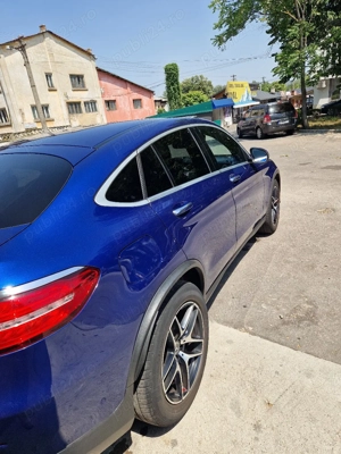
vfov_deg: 73.9
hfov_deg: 58.9
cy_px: 227
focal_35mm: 23
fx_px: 302
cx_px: 170
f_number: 1.8
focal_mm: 5.4
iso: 50
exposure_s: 1/1250
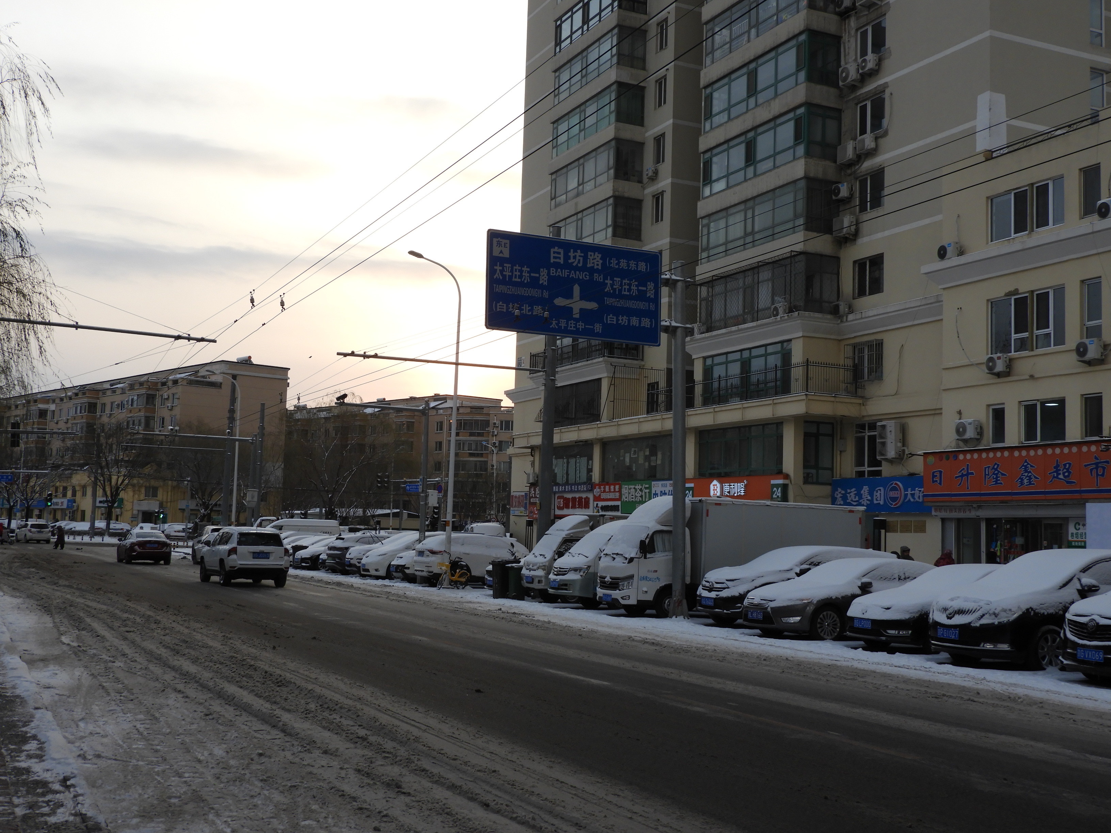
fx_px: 1284
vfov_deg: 36.0
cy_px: 416
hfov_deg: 46.8
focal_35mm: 40
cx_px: 556
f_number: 3.8
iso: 100
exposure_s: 1/320
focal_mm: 7.2
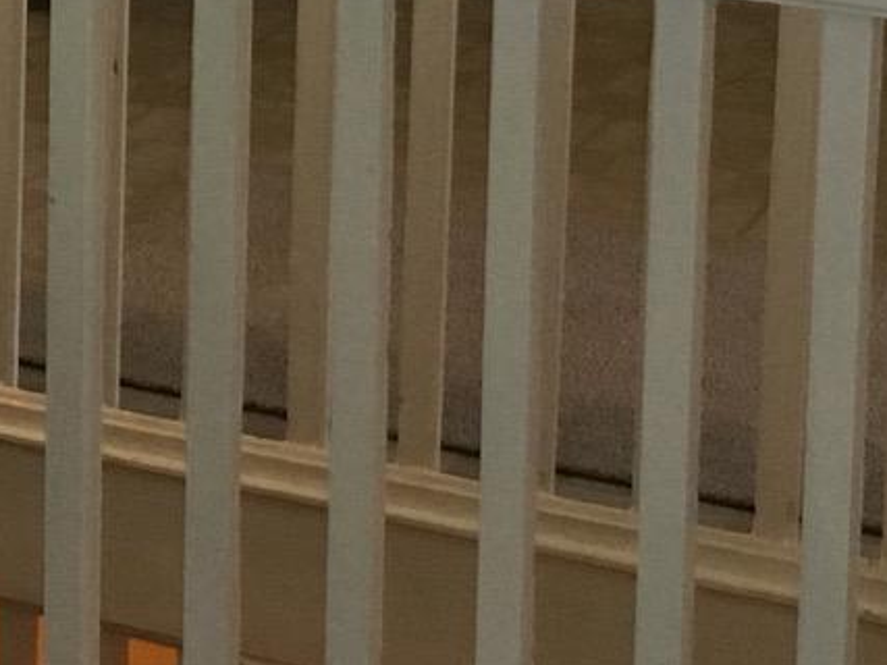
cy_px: -324
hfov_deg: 13.8
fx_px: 3561
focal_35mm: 139
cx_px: -183
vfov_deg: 10.3
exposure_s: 1/30
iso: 125
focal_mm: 4.15
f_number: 2.2
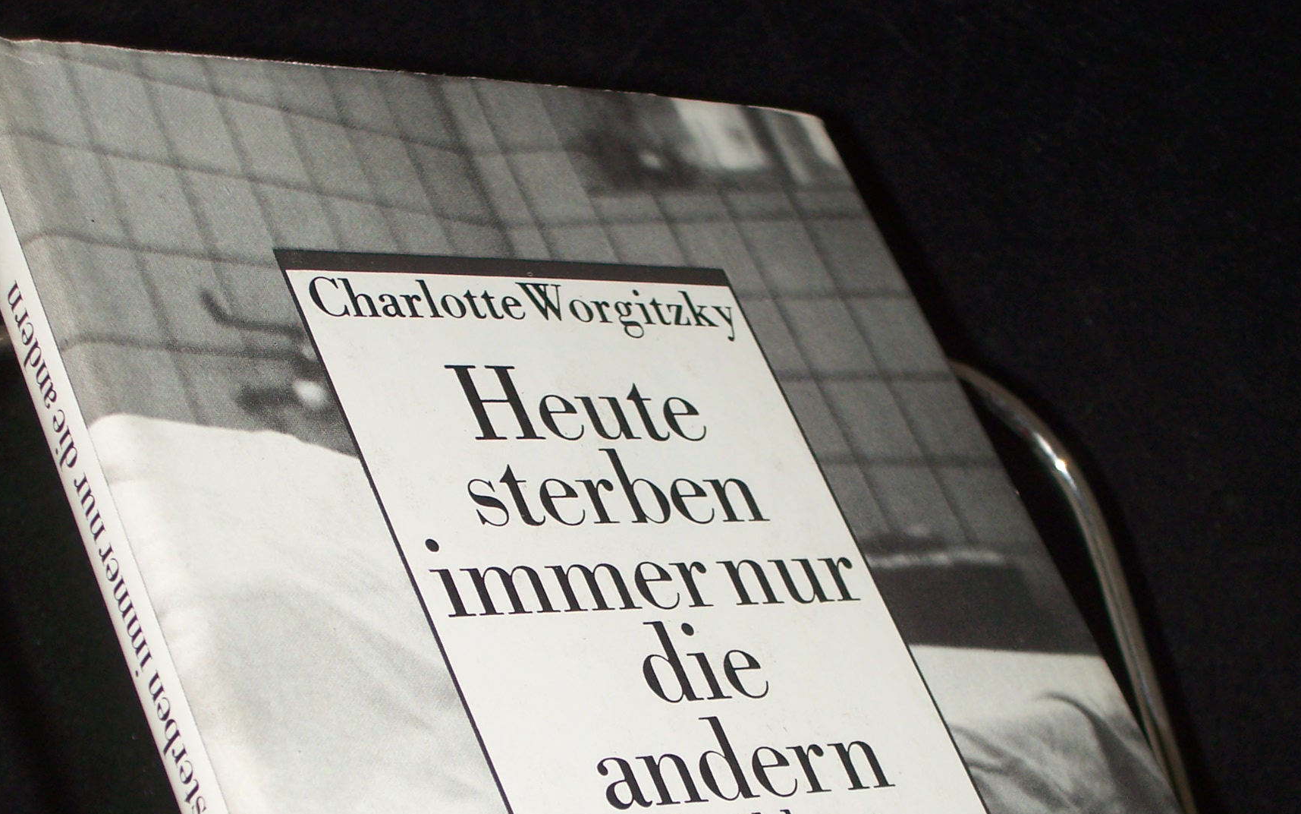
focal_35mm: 94
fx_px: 3333
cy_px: 692
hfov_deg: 22.1
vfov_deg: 13.8
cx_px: 652
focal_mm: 11
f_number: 3.6
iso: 80
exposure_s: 1/80
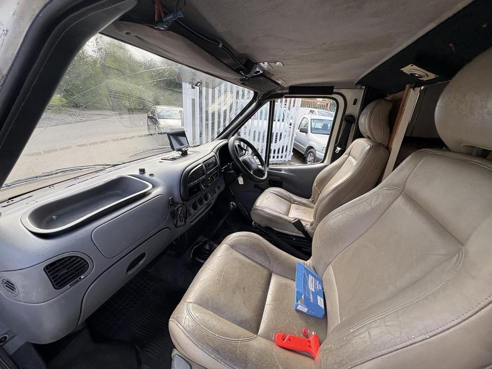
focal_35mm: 14
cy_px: 184
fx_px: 199
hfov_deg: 102.1
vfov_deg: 85.7
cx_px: 246
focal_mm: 2.22
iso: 50
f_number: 2.2
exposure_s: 1/264
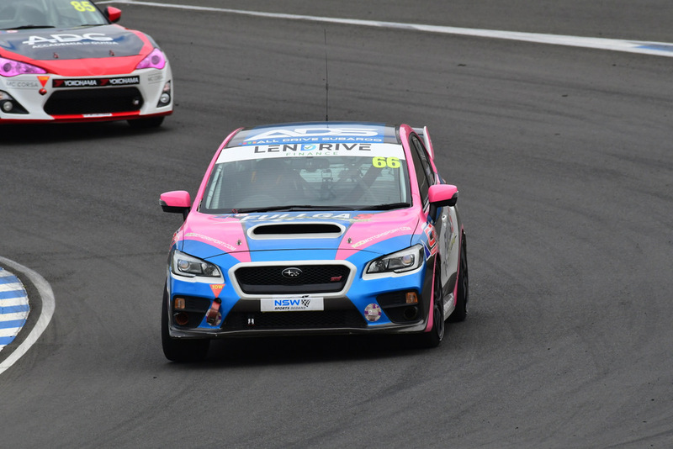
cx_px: 336
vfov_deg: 1.8
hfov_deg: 2.7
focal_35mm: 750
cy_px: 224
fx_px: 14025
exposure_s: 1/640
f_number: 11
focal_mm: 500
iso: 640
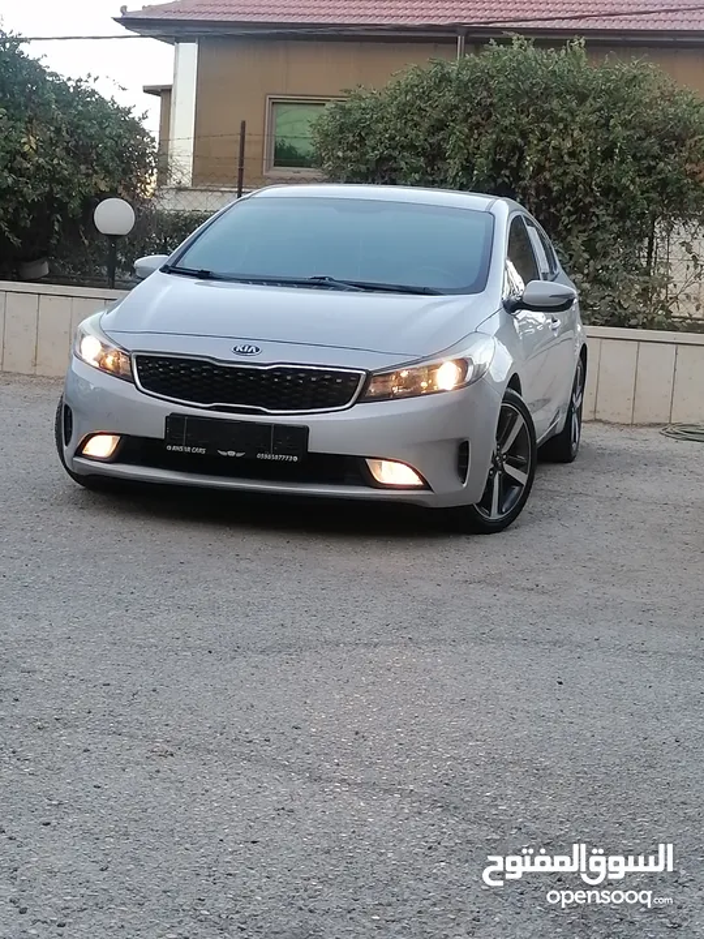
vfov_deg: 31.7
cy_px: 470
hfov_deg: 24.0
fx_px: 1654
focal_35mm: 61
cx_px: 352
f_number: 1.8
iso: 50
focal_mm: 5.3
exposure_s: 1/160
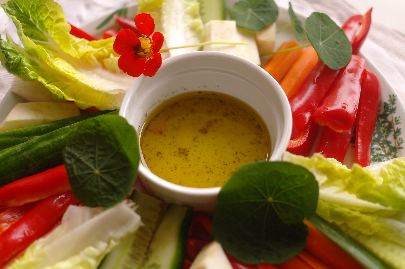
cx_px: 202
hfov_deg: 42.8
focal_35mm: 46
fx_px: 517
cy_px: 134
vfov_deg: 29.2
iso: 160
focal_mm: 30
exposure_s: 1/100
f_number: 2.2
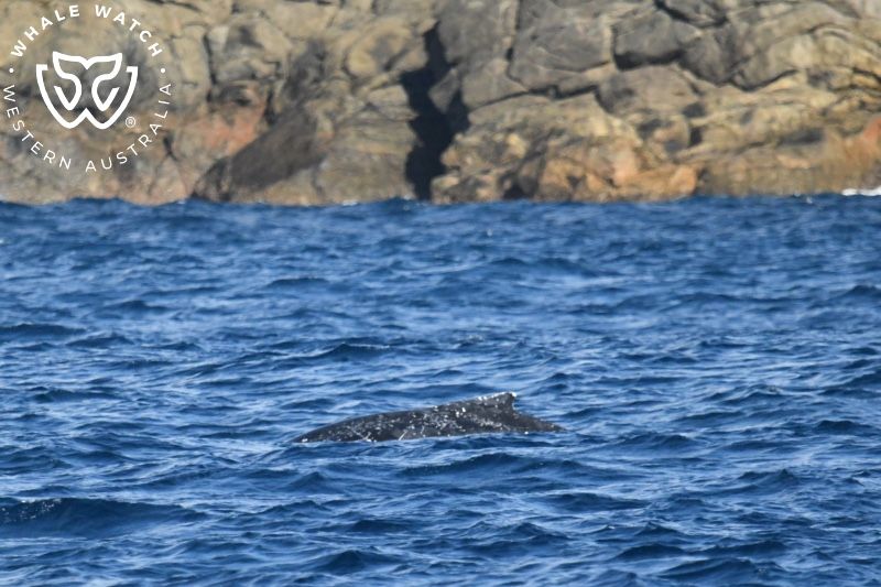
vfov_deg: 2.3
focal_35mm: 600
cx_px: 440
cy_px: 294
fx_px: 14679
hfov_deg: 3.4
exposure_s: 1/8000
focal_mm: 600
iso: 2200
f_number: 6.3
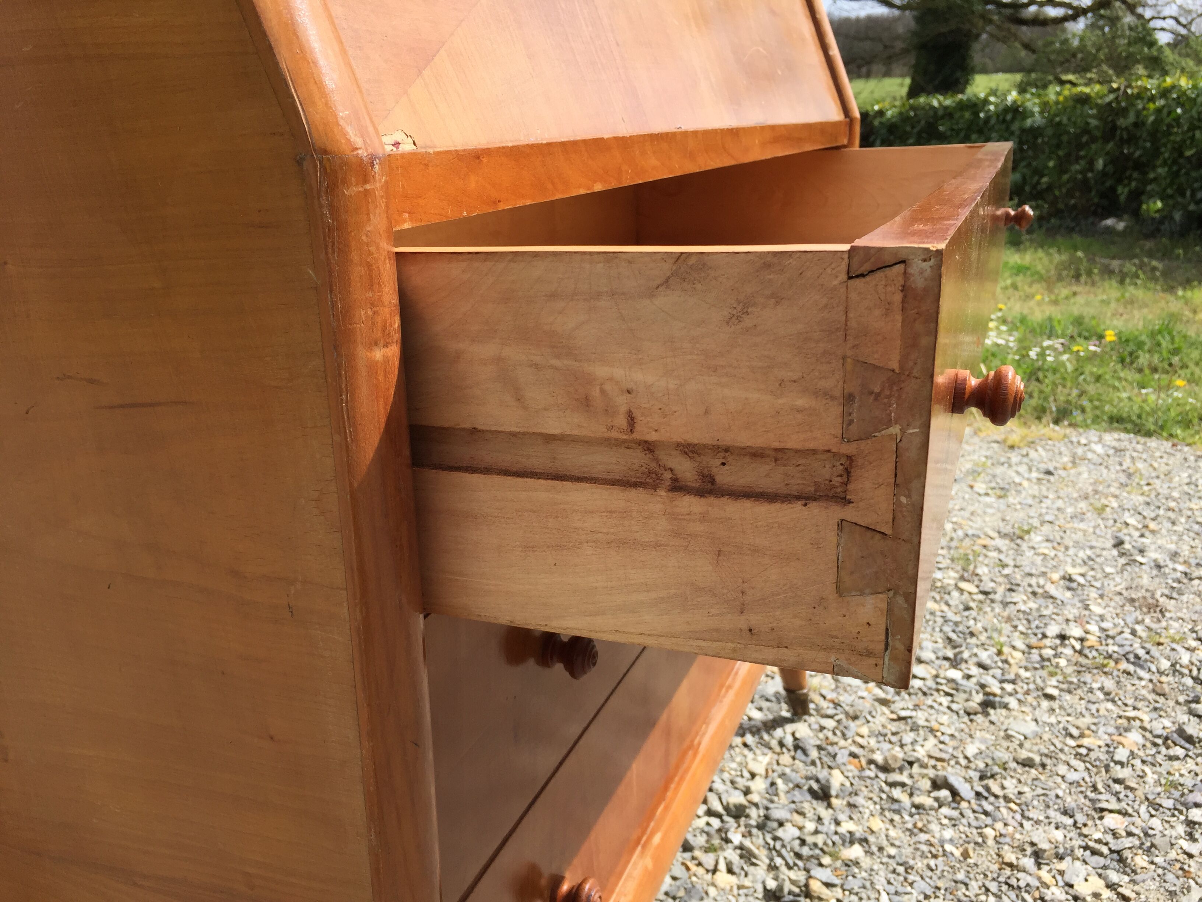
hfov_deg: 61.7
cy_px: 451
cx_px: 601
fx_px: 1007
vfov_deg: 48.2
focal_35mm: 29
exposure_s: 1/1364
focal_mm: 4.15
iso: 32
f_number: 2.2
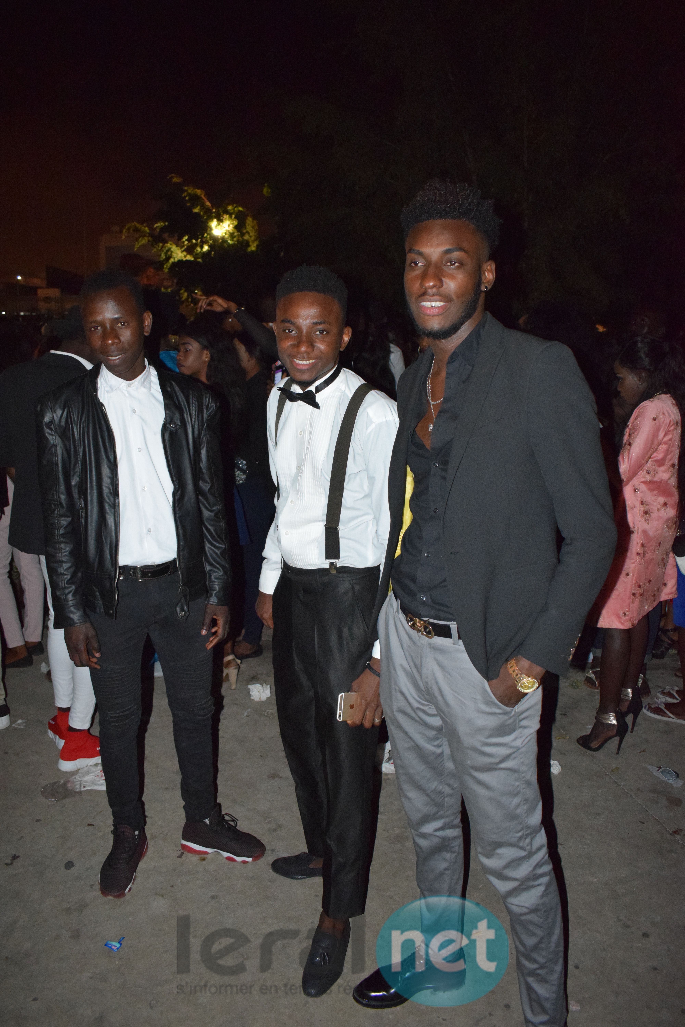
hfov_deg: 47.9
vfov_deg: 67.4
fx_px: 771
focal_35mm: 27
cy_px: 514
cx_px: 342
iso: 3200
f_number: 3.5
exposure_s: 1/60
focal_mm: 18
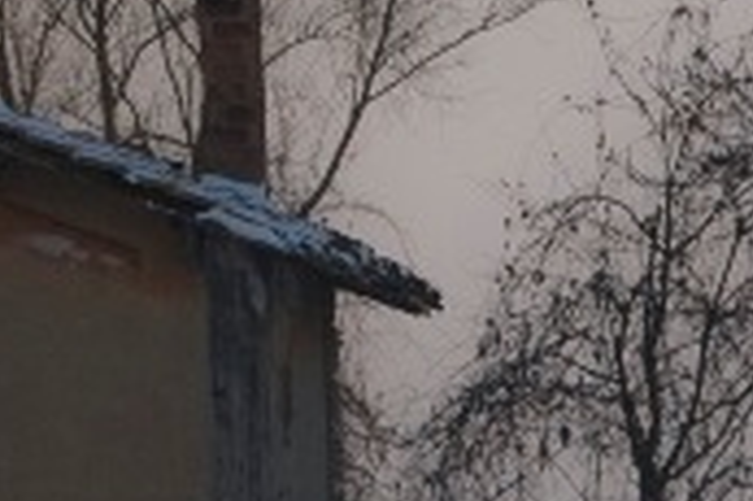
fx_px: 9299
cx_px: 1058
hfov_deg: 4.6
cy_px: 791
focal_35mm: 445
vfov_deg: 3.1
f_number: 9.5
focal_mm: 50
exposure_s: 1/250
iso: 200
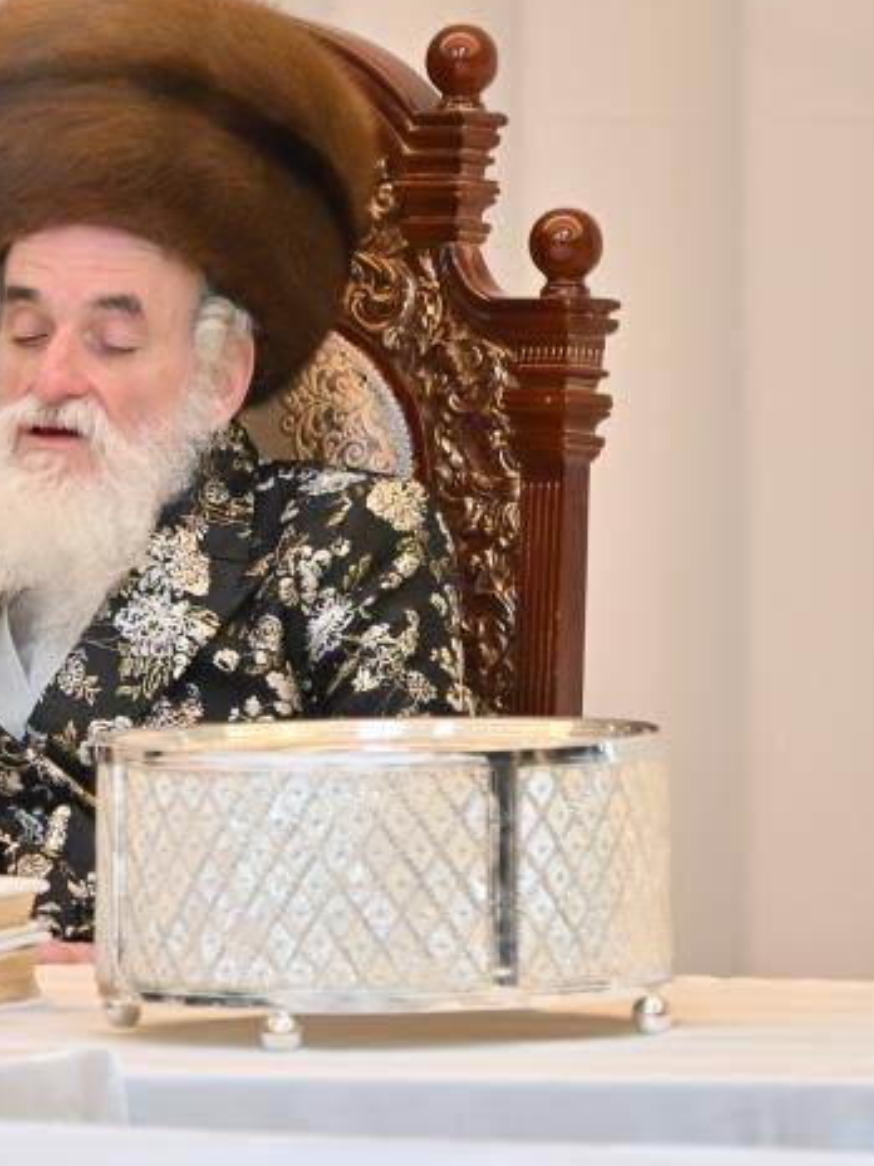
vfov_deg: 5.2
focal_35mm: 382
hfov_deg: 3.9
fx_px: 12860
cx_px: 108
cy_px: 422
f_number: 4.5
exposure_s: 1/160
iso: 500
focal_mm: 120
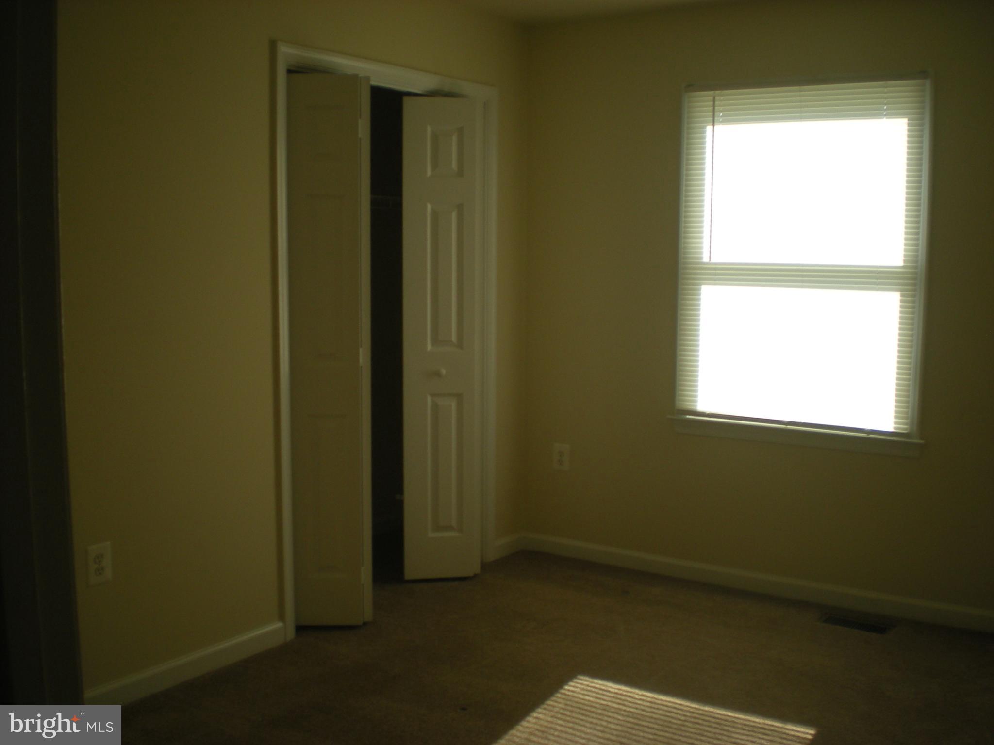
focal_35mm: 38
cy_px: 372
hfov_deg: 49.0
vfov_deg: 37.7
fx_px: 1091
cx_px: 497
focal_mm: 6.3
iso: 64
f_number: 3.1
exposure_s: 1/160
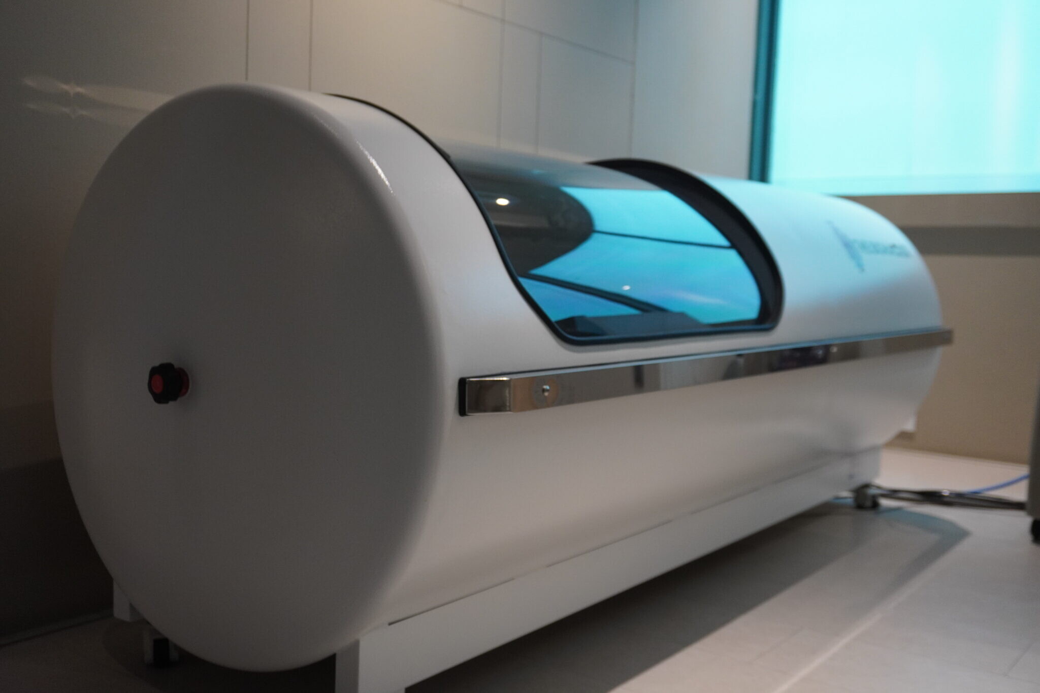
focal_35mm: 36
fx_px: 1040
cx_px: 520
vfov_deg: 36.9
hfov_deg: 53.1
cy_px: 346
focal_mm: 24
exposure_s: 1/160
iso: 1000
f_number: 4.5
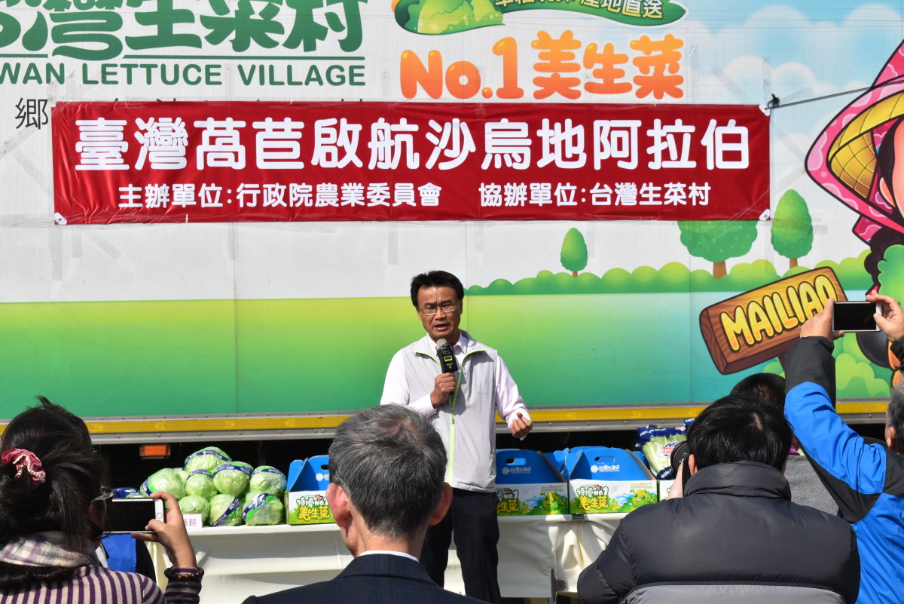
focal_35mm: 72
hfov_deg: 28.1
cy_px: 302
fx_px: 1809
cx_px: 452
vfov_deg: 18.9
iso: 200
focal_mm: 48
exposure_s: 1/500
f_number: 11
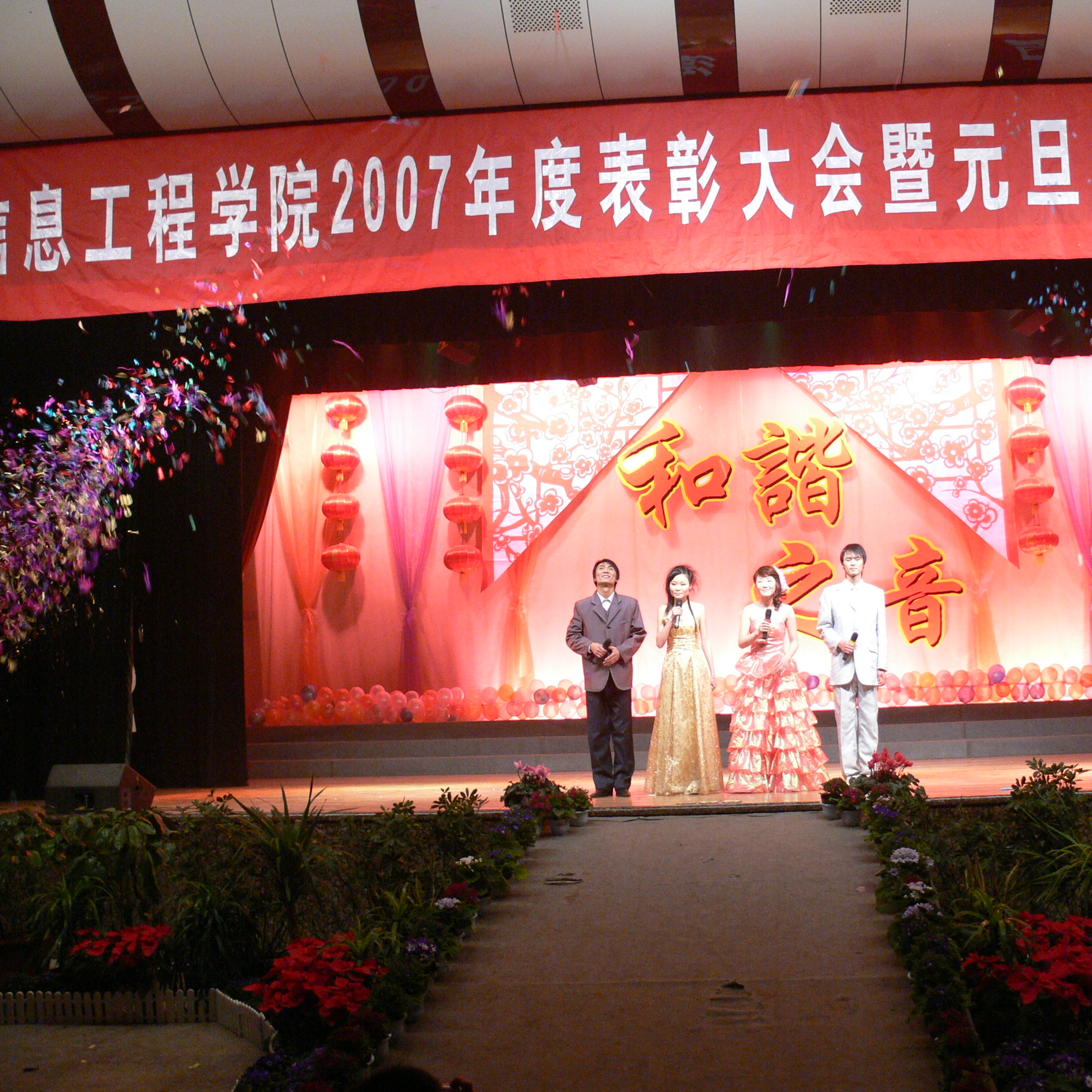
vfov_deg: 40.0
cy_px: 552
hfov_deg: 39.7
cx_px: 702
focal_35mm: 42
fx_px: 1499
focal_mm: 7.4
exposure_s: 1/25
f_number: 2.8
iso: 200
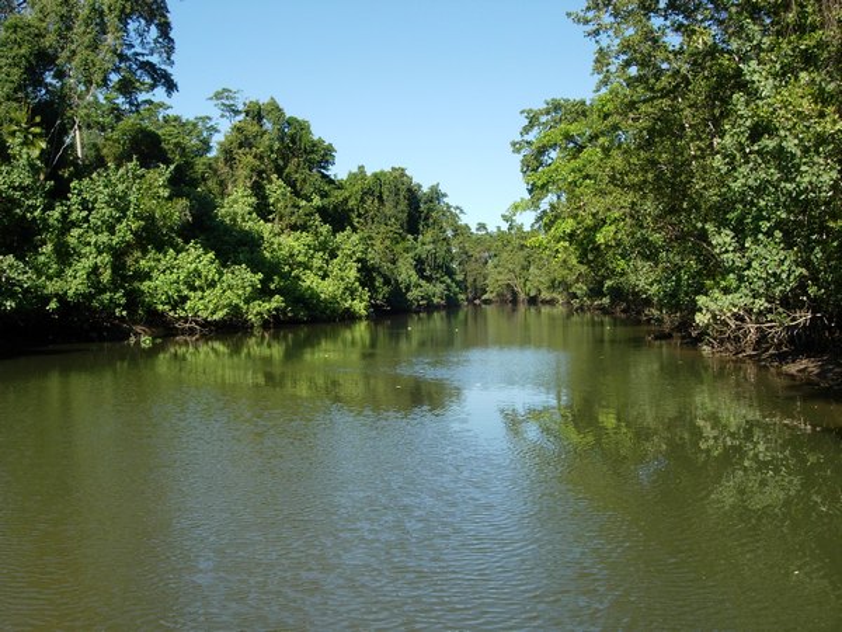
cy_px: 316
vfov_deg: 37.7
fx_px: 924
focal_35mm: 38
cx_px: 421
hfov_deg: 49.0
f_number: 4.8
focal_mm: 7.8
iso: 79
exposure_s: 1/430
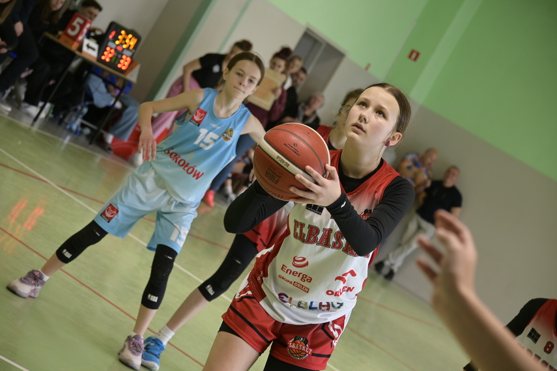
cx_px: 278
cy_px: 186
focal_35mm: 118
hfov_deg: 17.3
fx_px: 1833
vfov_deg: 11.6
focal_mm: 79
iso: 640
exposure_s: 1/60
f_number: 4.8
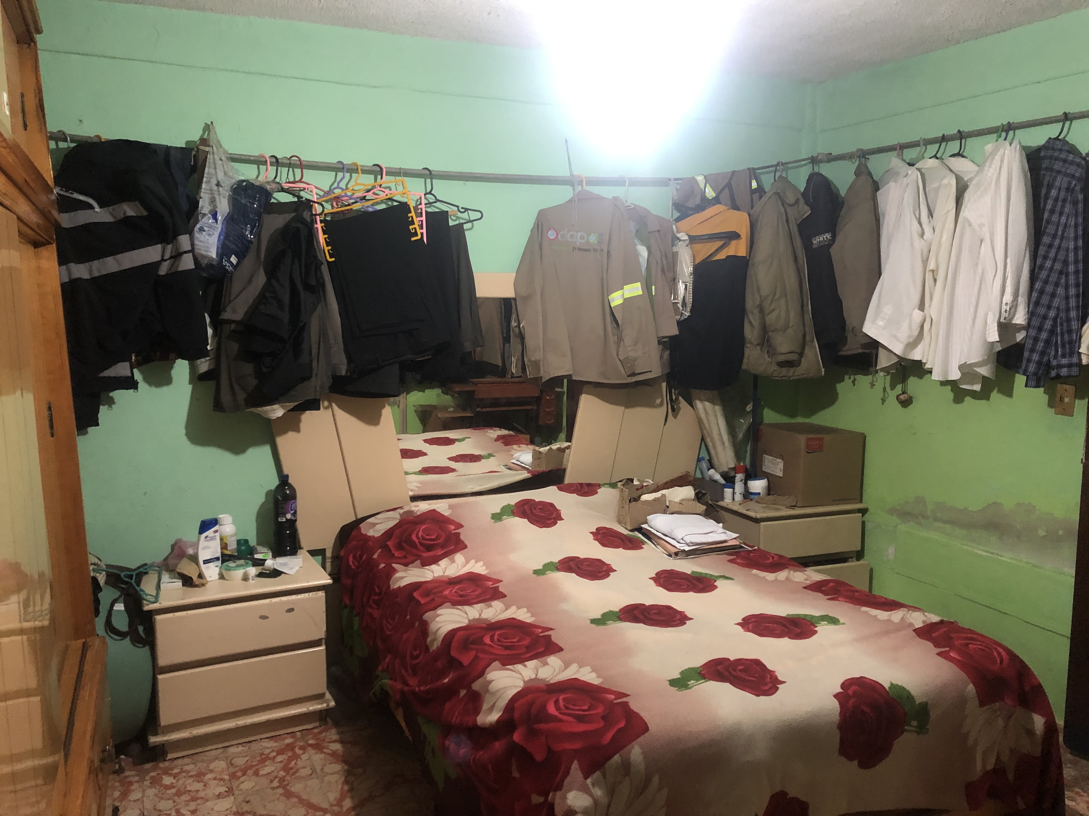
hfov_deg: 63.4
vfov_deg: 49.7
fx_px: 881
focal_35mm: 28
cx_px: 544
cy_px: 408
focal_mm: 4
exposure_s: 1/7
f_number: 1.8
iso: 100
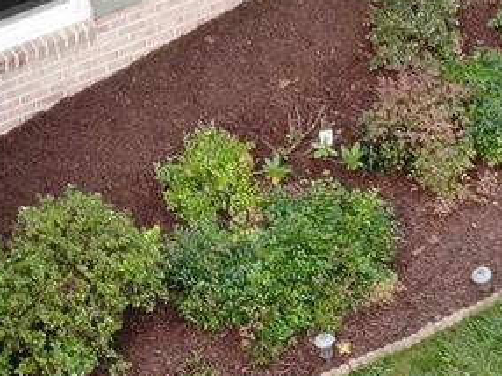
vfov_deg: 8.3
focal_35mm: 172
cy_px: -330
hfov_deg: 11.4
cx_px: 493
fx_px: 2492
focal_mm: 4.5
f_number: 2.8
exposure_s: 1/30
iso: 100
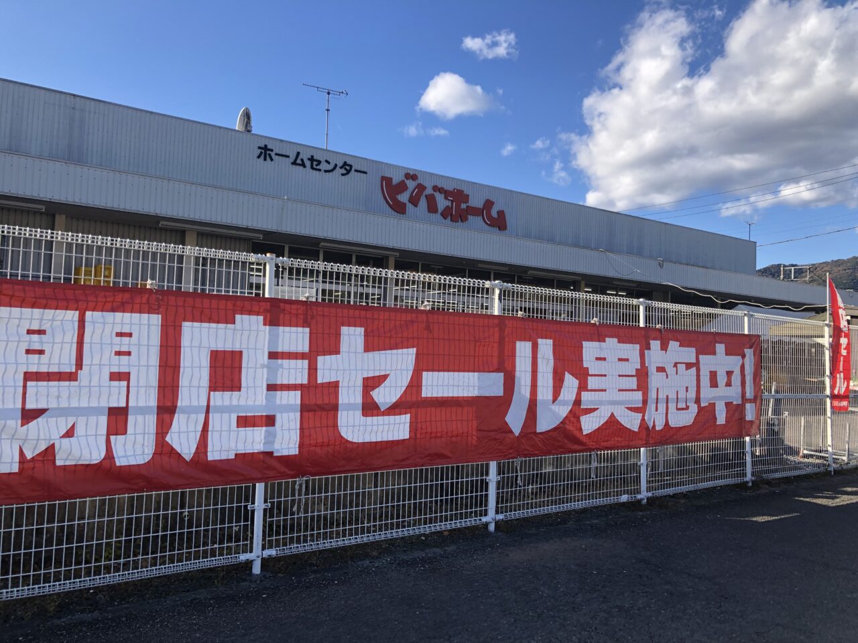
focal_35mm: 28
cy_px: 322
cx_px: 429
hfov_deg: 63.4
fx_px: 694
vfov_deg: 49.7
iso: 20
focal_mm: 4
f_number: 1.8
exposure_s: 1/873
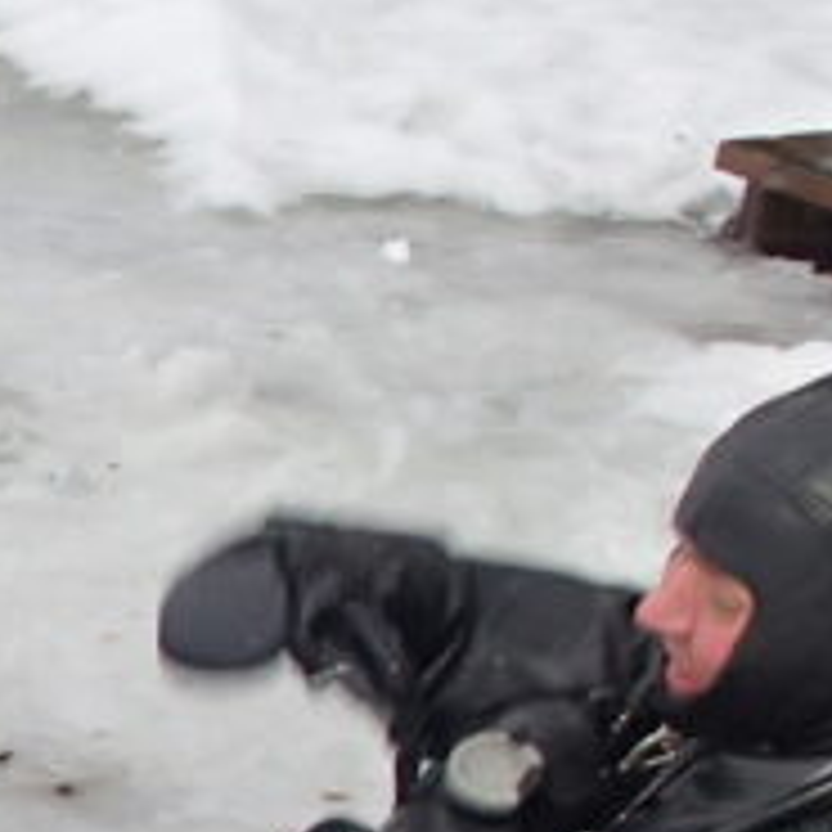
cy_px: 1075
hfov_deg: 12.2
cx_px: -958
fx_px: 3318
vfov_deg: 13.8
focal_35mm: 122
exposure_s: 1/60
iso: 125
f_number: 2.8
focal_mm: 4.5
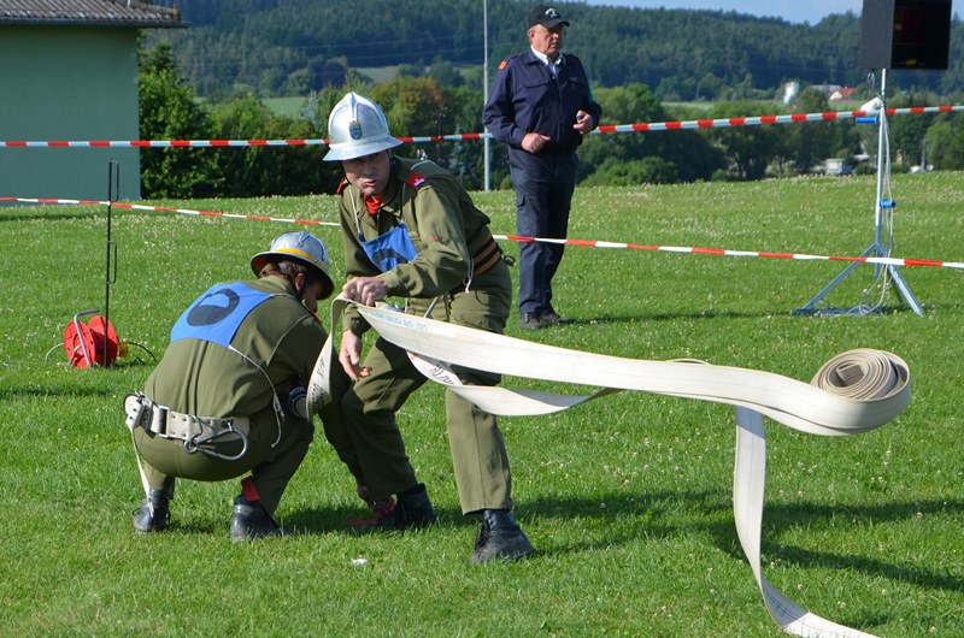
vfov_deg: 17.4
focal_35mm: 78
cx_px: 482
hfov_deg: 26.0
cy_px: 319
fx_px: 2084
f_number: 7.1
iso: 400
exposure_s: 1/1600
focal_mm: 52
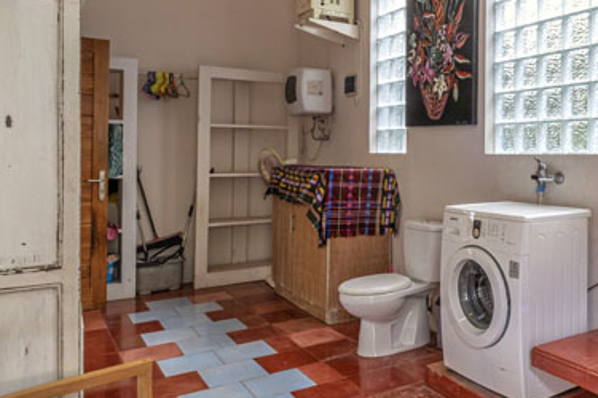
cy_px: 154
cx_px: 491
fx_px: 532
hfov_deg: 54.1
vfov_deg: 40.9
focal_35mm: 32
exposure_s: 1.3
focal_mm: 10
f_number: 16
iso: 160
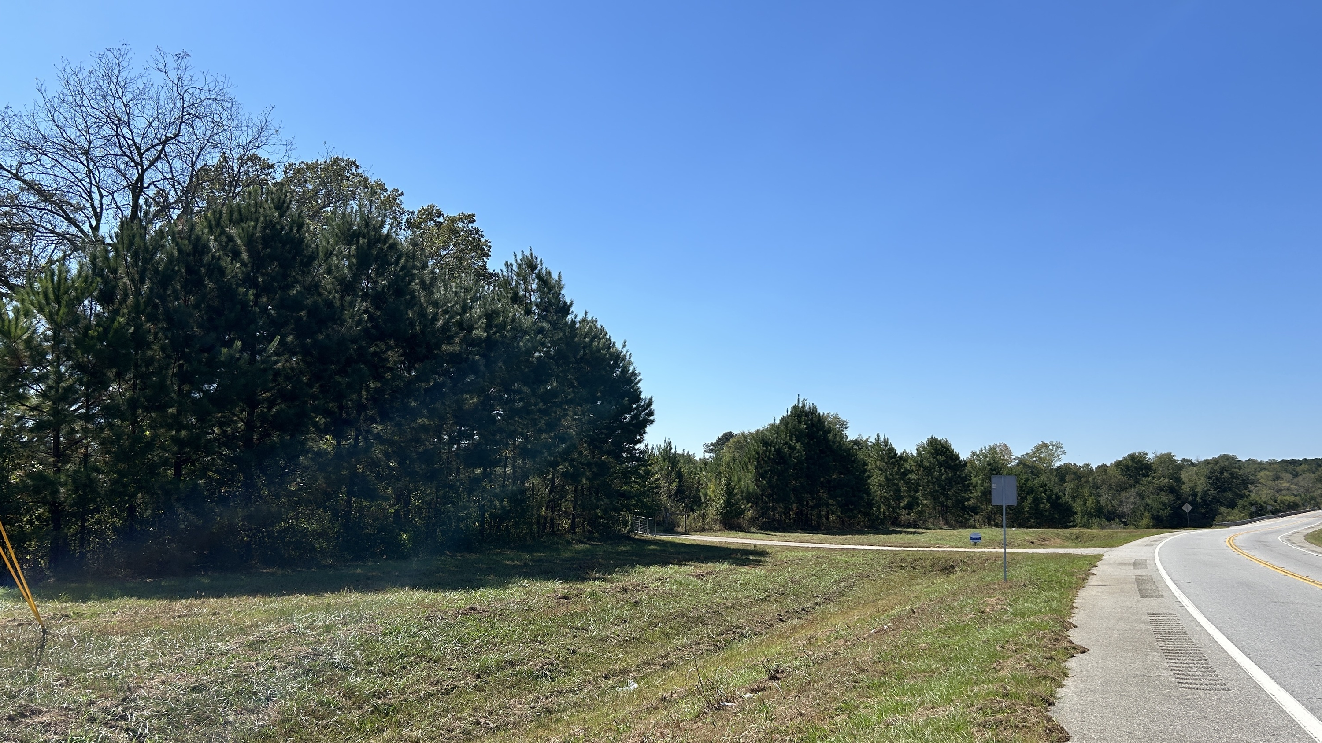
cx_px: 673
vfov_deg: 40.2
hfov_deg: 66.1
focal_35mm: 29
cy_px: 400
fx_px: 1017
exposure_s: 1/4115
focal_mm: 5.7
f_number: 1.5
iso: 50
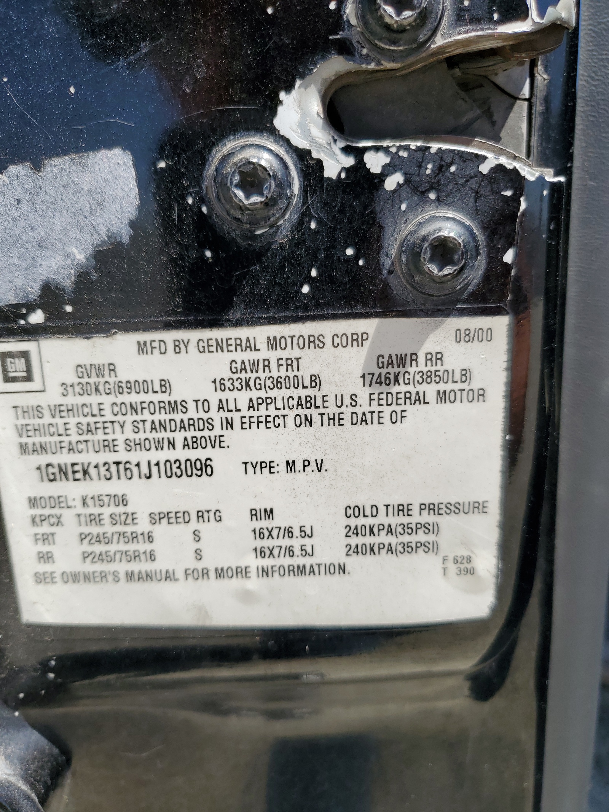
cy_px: 406
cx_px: 304
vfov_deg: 67.3
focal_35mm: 26
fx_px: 610
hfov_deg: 53.1
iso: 50
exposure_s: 1/1667
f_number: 1.5
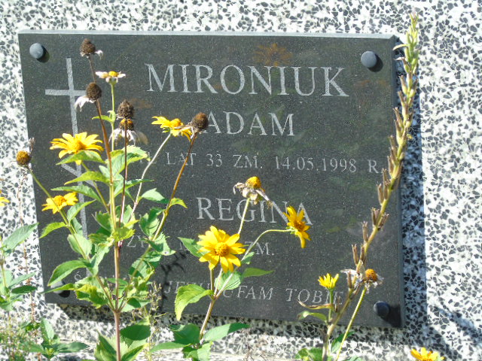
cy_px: 180
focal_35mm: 124
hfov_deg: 15.9
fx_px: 1727
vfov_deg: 12.0
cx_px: 241
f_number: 4.6
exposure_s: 1/125
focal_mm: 22
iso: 80
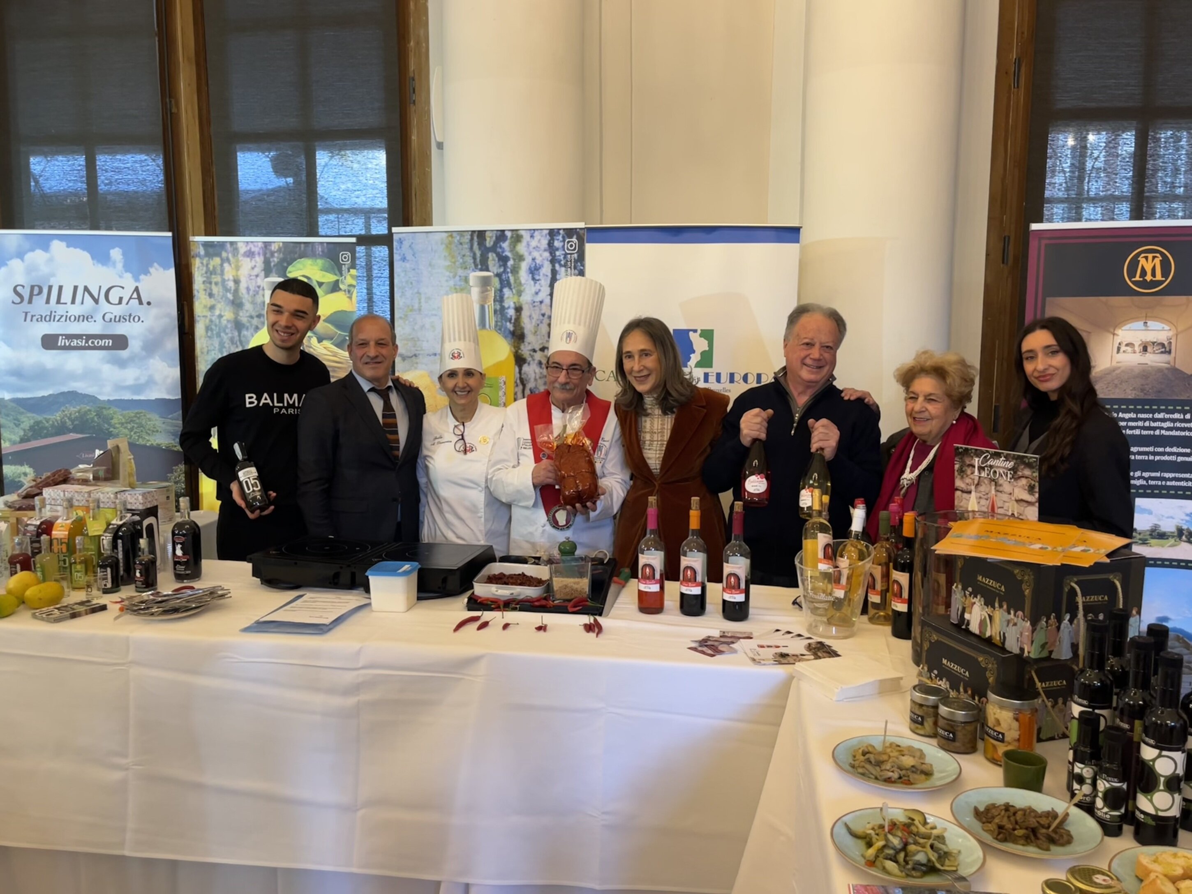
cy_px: 447
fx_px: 895
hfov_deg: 67.3
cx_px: 596
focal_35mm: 26
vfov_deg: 53.1
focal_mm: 5.1
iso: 200
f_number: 1.6
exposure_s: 1/50
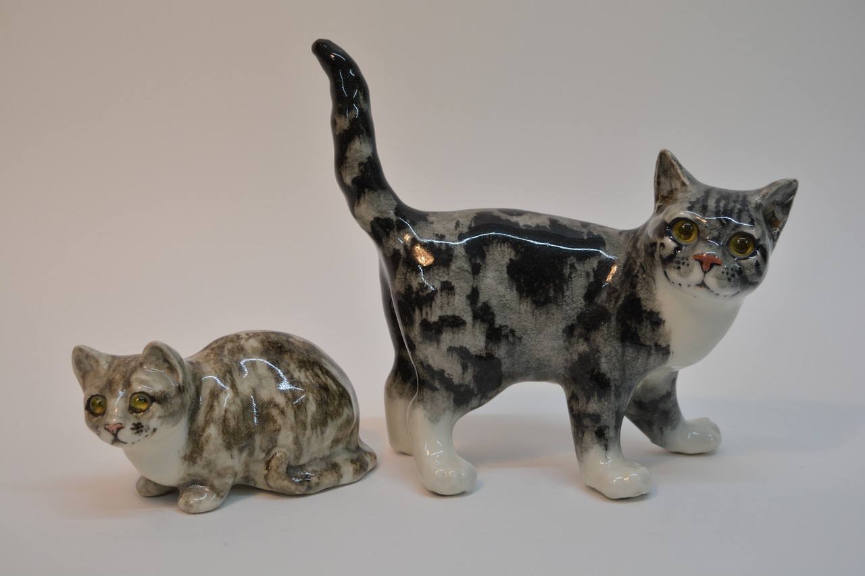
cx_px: 432
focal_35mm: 57
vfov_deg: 23.8
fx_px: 1369
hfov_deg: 35.1
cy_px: 288
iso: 320
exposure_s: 1/60
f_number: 5.6
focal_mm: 38
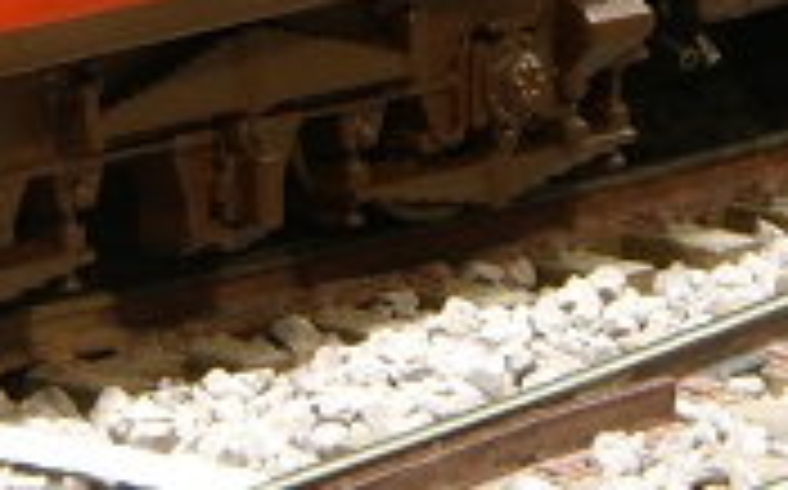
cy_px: -400
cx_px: 464
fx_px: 10560
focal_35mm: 492
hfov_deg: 4.3
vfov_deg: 2.7
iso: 200
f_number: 32
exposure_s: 6
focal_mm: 75
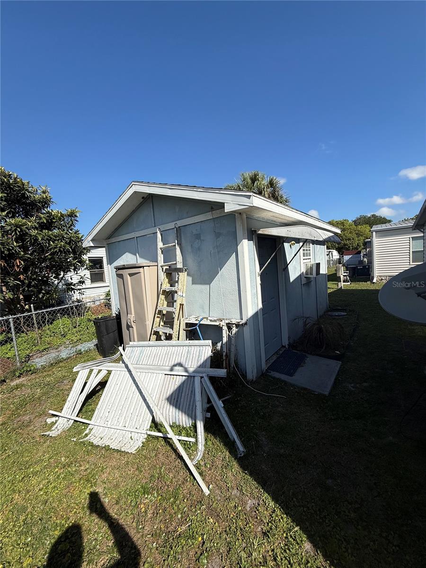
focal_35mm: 14
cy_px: 284
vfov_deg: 102.1
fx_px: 230
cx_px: 213
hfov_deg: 85.7
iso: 50
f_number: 2.2
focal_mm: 2.22
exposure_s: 1/3460
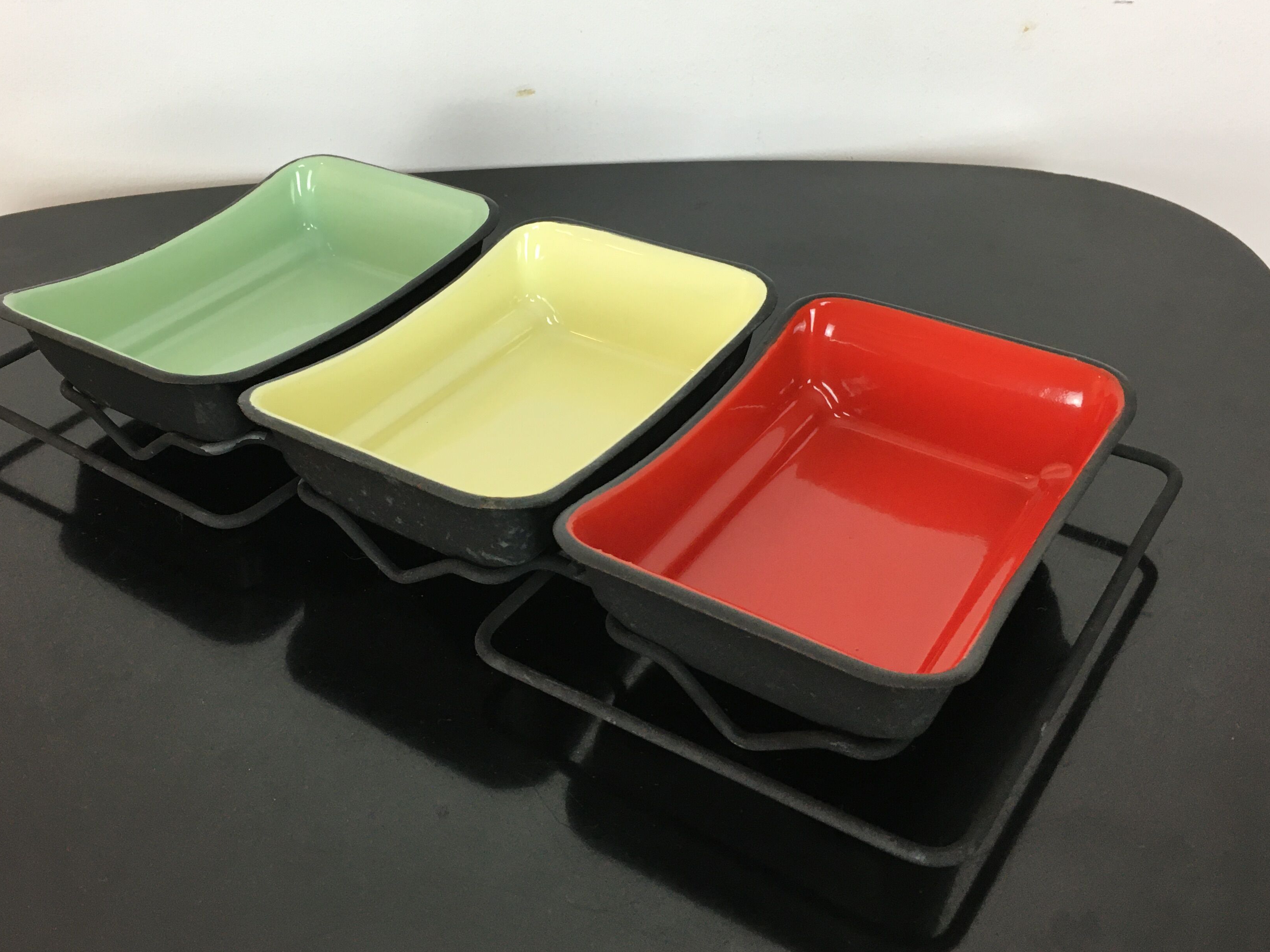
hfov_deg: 51.2
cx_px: 559
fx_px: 1321
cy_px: 412
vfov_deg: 39.6
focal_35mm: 36
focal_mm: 4.15
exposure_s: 1/33
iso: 50
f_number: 2.2
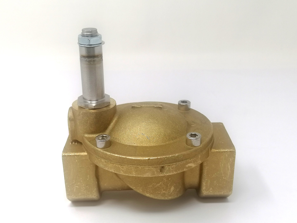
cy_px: 112
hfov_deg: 43.9
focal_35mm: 43
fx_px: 369
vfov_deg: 33.6
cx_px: 148
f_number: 1.8
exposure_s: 1/100
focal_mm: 4.75
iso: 64
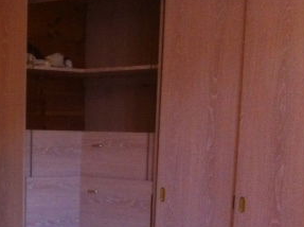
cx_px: 31
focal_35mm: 78
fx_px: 684
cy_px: 230
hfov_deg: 24.4
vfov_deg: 18.3
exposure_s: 1/15
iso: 400
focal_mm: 3.85
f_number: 2.8
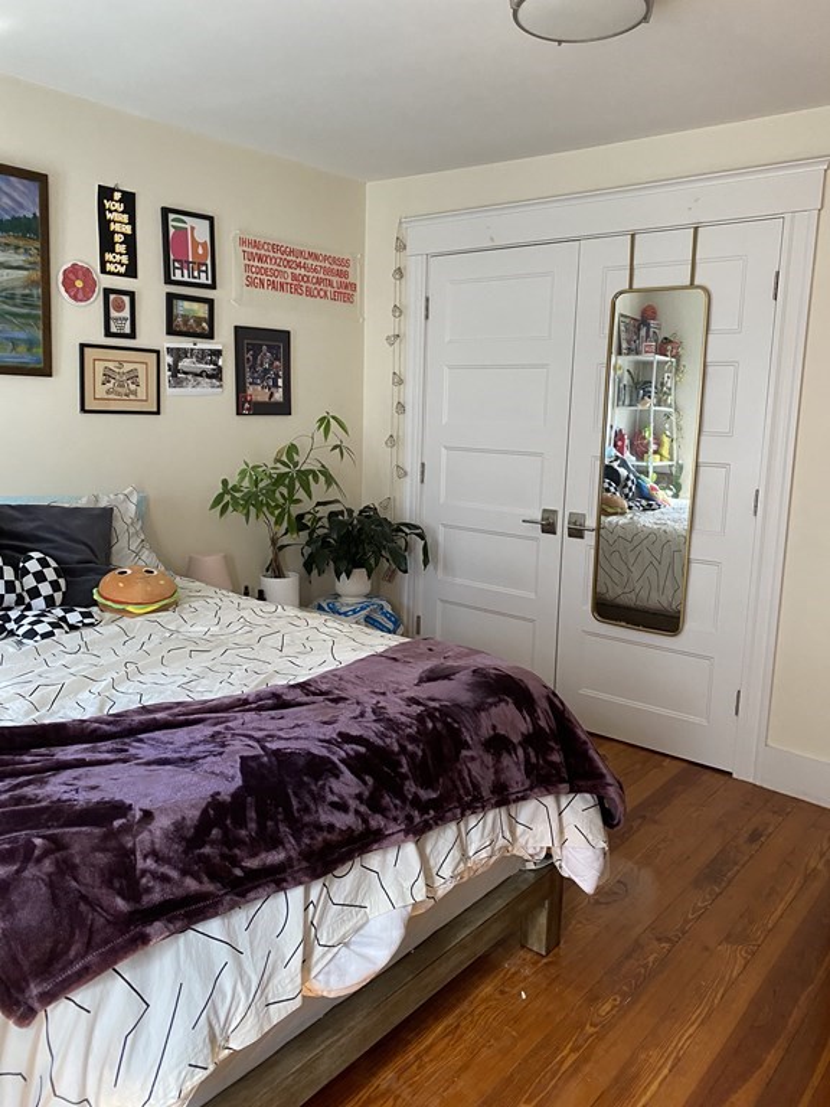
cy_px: 554
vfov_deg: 67.3
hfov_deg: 53.1
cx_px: 415
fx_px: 831
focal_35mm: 26
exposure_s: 1/60
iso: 200
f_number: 1.8
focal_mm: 4.25
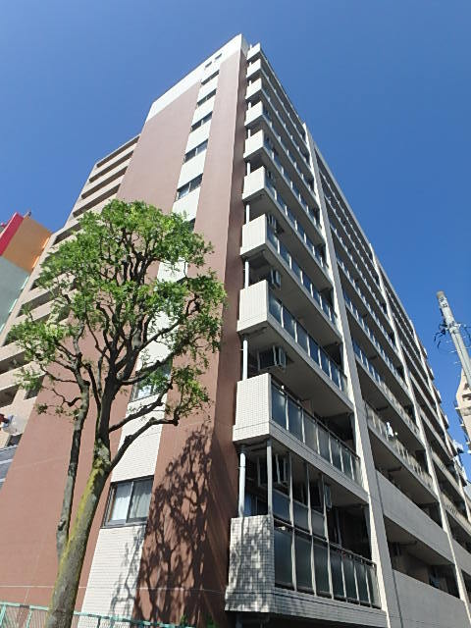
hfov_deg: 63.4
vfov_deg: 79.0
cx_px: 236
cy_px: 314
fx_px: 381
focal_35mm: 21
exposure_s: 1/500
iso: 125
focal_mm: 3.7
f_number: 6
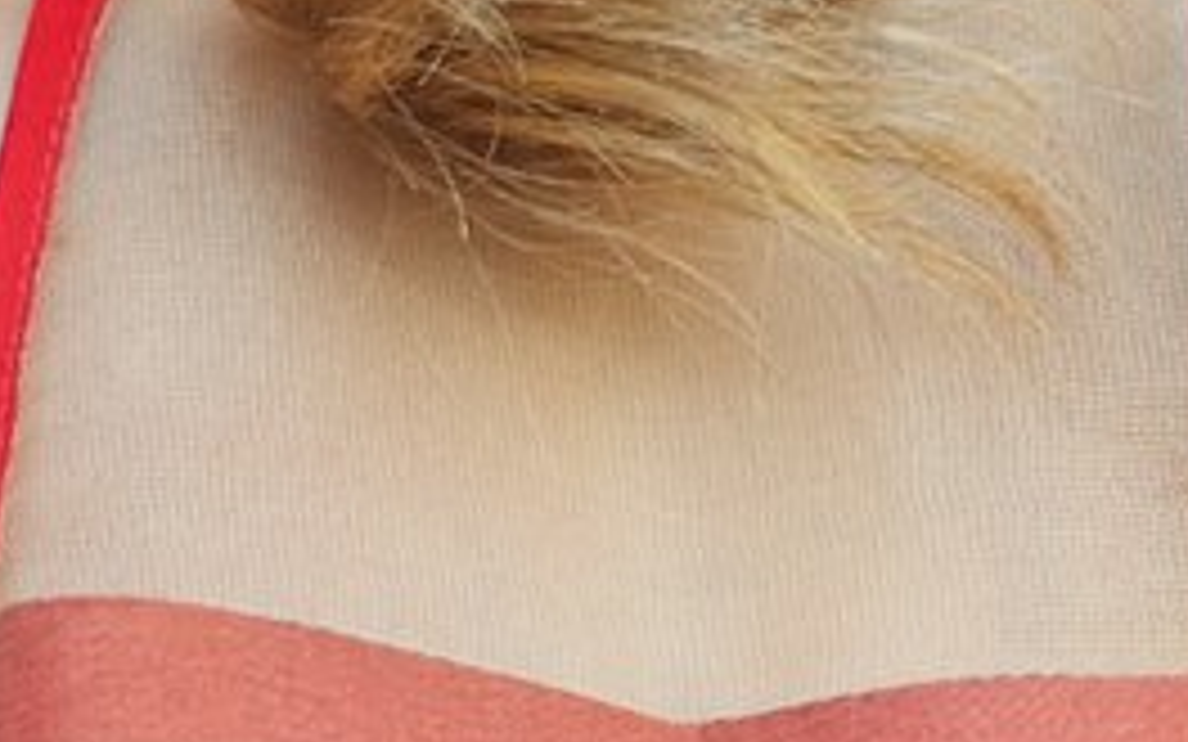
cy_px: 270
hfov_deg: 1.7
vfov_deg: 1.1
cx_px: -902
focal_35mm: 1215
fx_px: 39338
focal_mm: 150
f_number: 4.5
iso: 800
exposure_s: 1/250
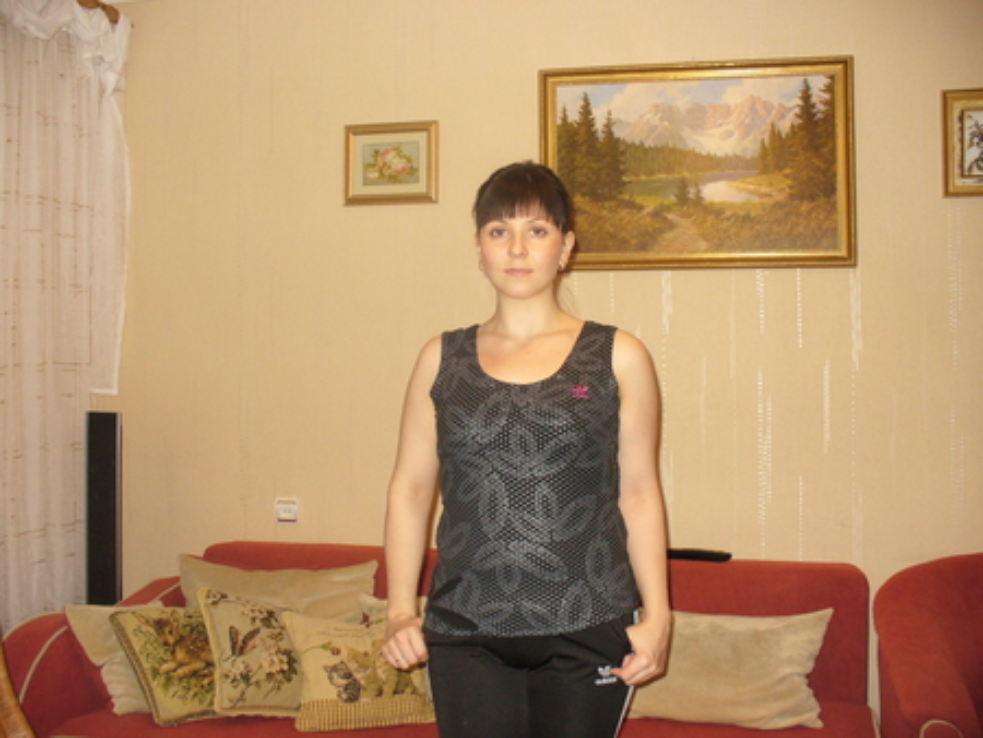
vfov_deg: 38.7
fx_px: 1051
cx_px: 492
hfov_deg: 50.1
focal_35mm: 37
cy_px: 369
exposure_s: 1/30
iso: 200
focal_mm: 6.1
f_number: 2.8
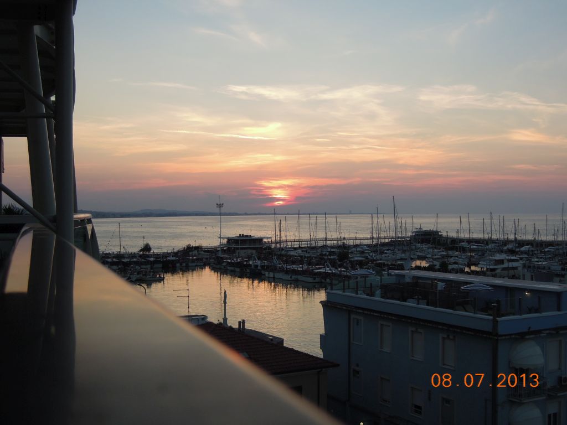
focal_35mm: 45
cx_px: 284
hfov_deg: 42.1
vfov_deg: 32.2
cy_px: 212
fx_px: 737
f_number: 3.5
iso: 160
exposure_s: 1/400
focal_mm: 8.1
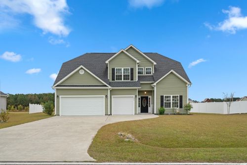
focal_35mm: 31
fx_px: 213
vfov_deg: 42.3
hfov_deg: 60.3
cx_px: 124
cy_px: 82
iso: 500
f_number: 8
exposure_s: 1/60
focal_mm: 31
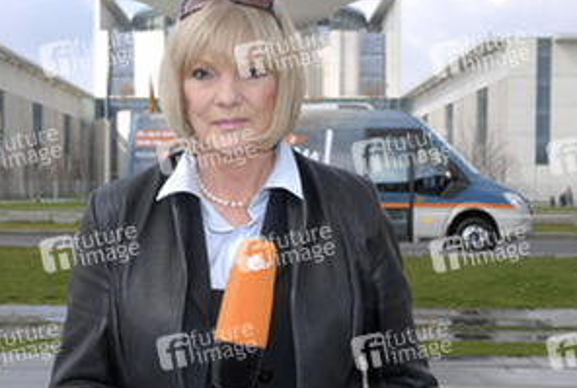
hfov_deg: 29.5
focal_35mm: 68
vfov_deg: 20.1
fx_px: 1093
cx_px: 230
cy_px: 201
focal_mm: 30
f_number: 8
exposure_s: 1/250
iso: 320
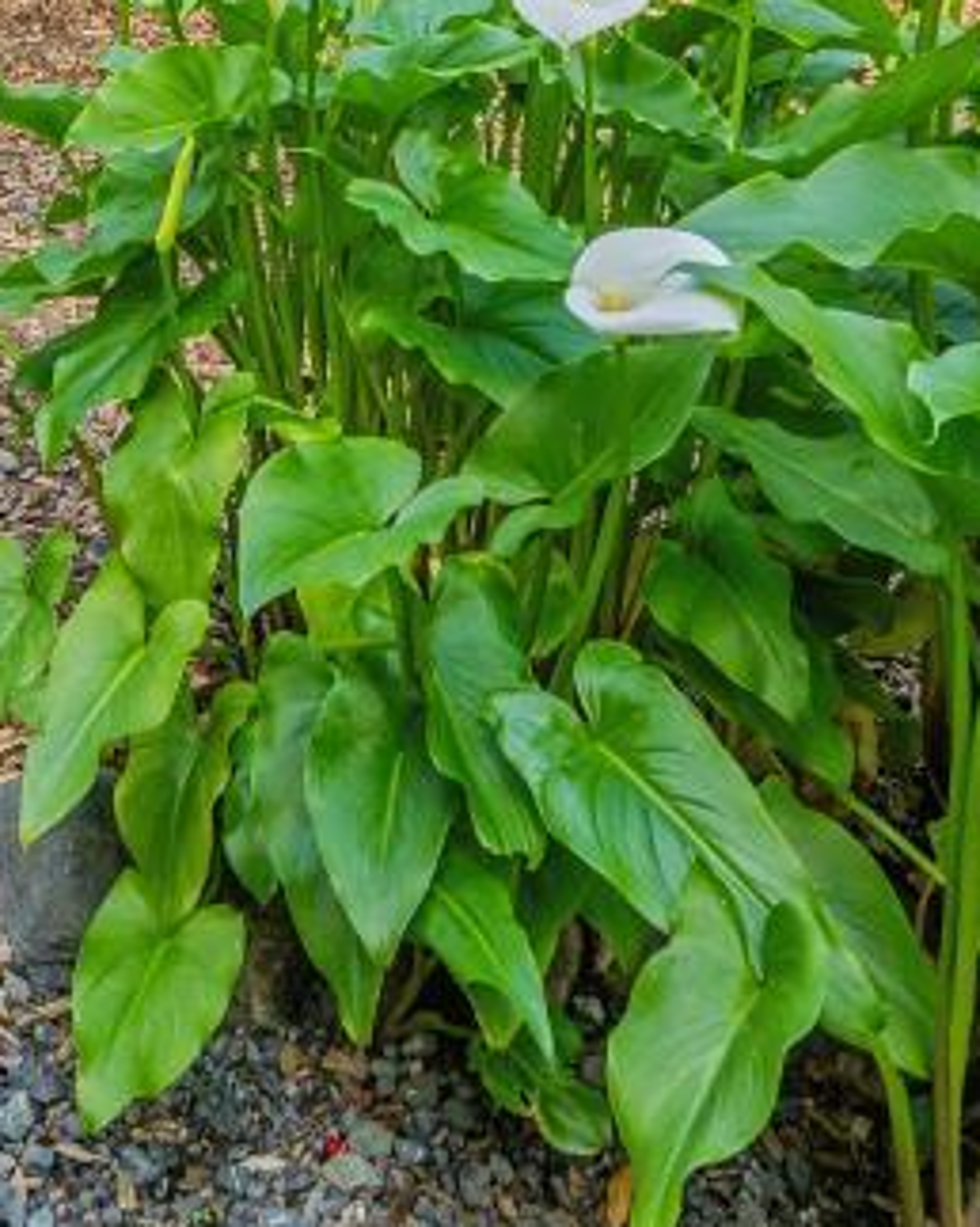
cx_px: 15
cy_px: -539
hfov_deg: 23.9
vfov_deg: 24.9
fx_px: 2214
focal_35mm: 61
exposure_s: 1/30
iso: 250
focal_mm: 14
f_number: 9
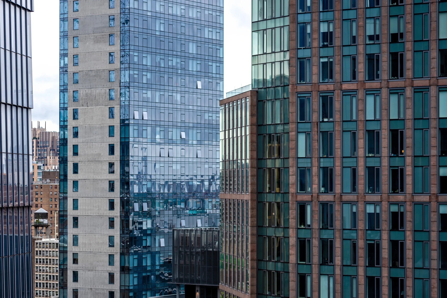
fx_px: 1304
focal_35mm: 105
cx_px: 224
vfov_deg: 13.0
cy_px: 149
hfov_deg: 19.5
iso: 200
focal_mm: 70
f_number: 4
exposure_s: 1/640
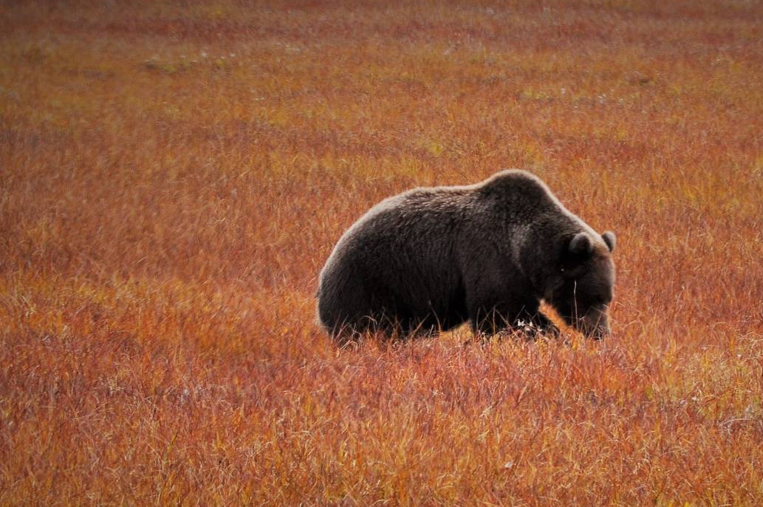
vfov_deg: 2.7
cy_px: 348
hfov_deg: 4.0
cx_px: 485
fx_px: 10817
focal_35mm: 511
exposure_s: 1/250
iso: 400
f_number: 10
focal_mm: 220
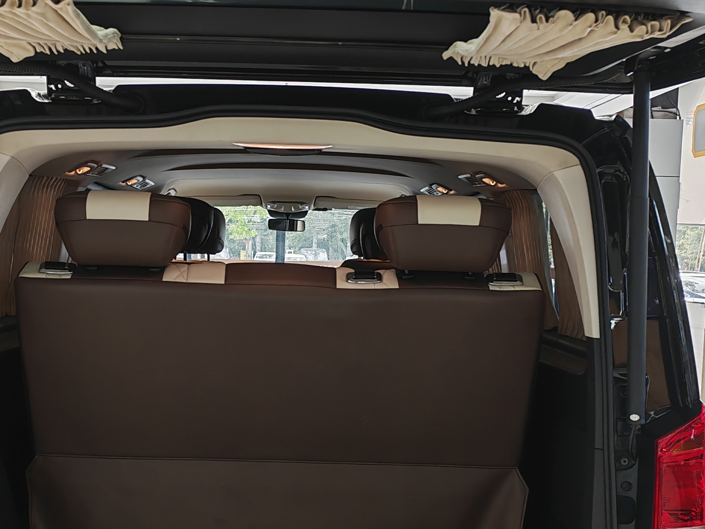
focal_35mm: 53
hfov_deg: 36.1
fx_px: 1079
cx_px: 285
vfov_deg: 27.4
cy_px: 336
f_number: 1.9
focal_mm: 6.12
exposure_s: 1/100
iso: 200
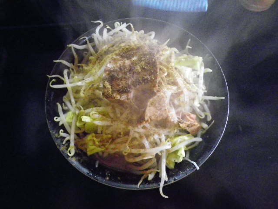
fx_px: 225
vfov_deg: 49.7
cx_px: 139
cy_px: 104
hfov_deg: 63.4
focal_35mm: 28
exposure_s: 1/8
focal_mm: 4.9
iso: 800
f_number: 2.6
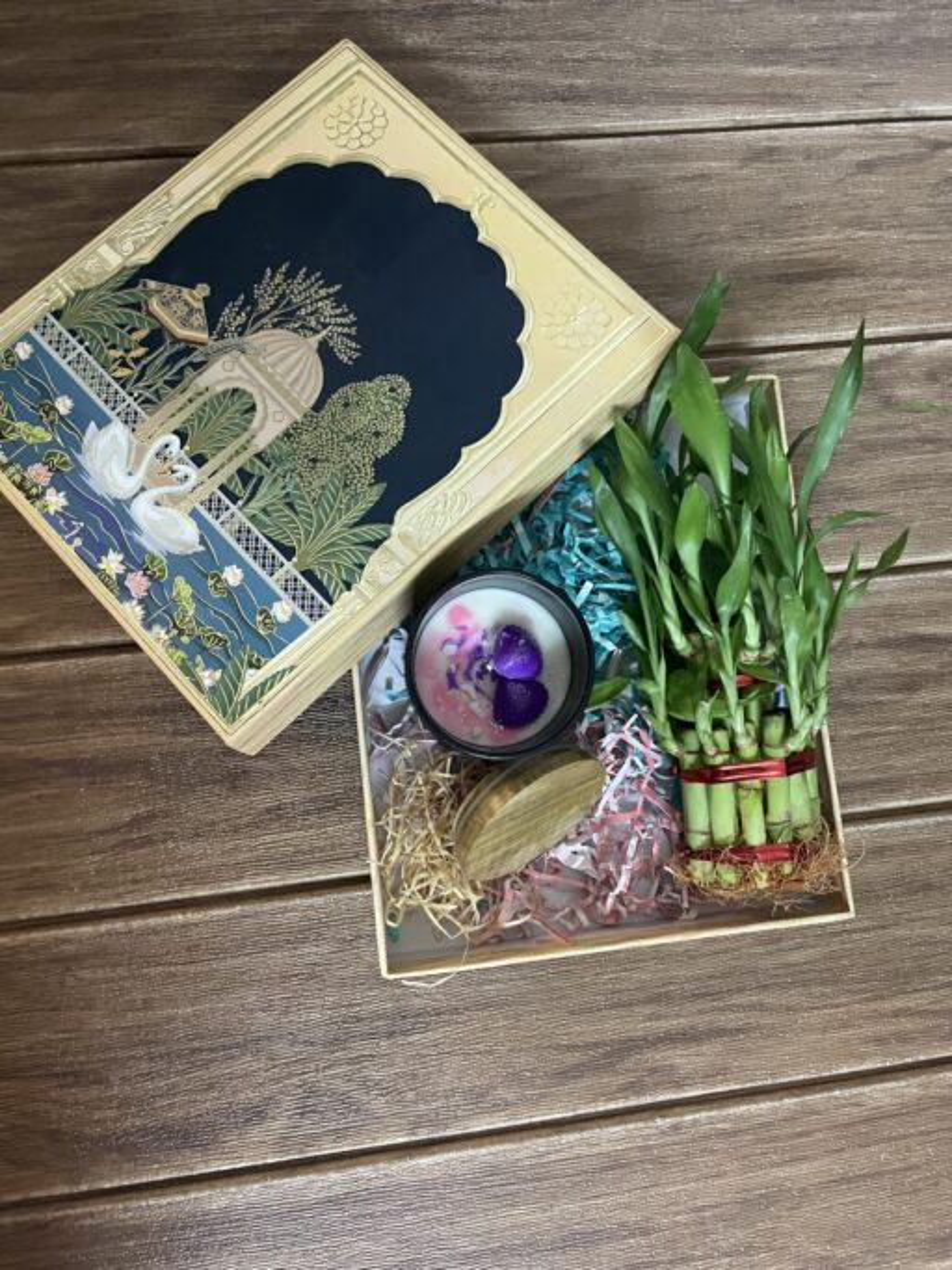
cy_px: 635
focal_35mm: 26
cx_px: 476
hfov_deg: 53.0
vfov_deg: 67.3
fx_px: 954
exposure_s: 1/33
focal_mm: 4.2
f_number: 1.6
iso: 640
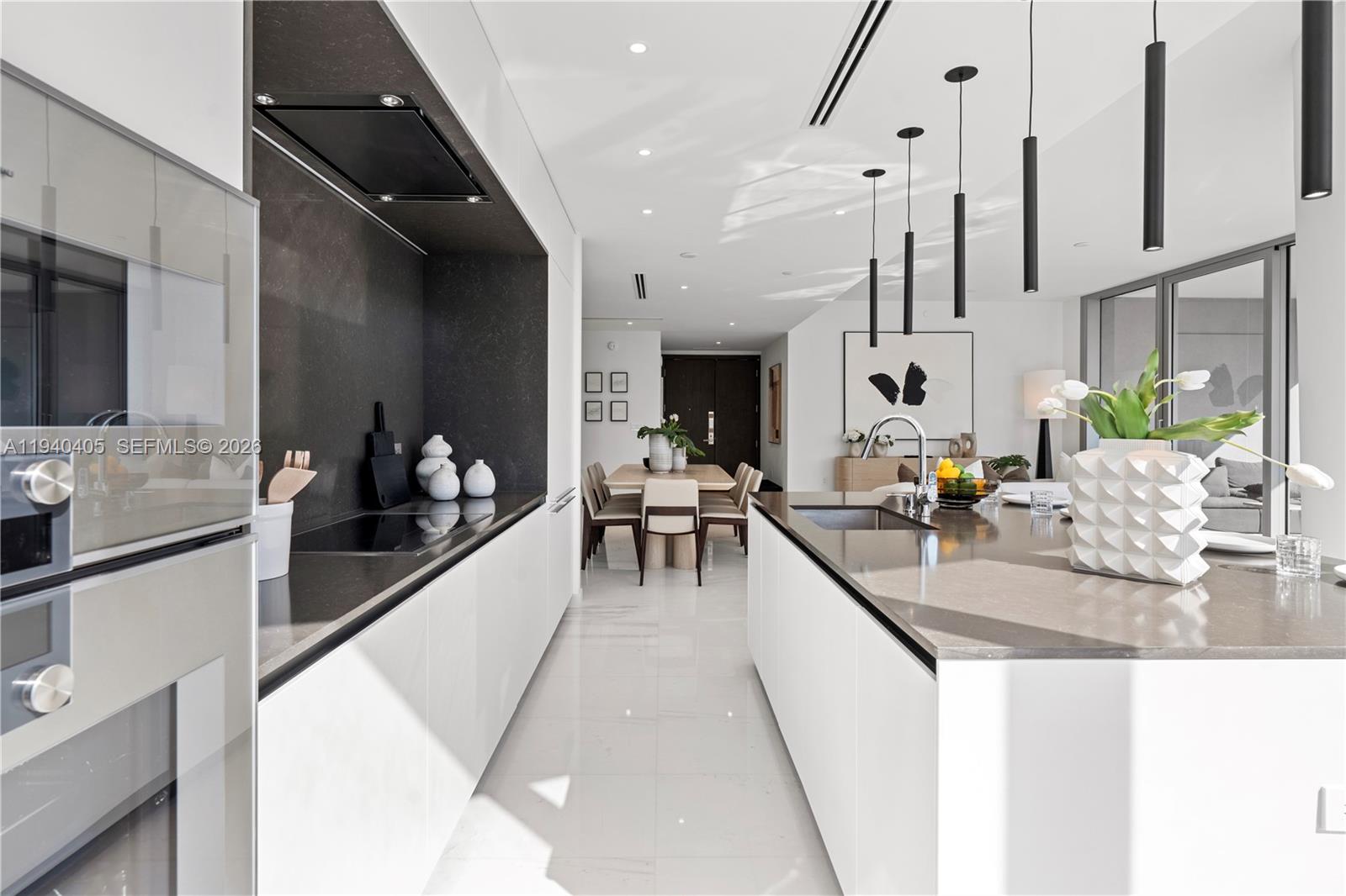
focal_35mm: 17
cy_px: 448
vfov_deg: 70.4
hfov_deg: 93.3
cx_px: 673
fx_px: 635
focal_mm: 17
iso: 320
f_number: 8
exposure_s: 1/60
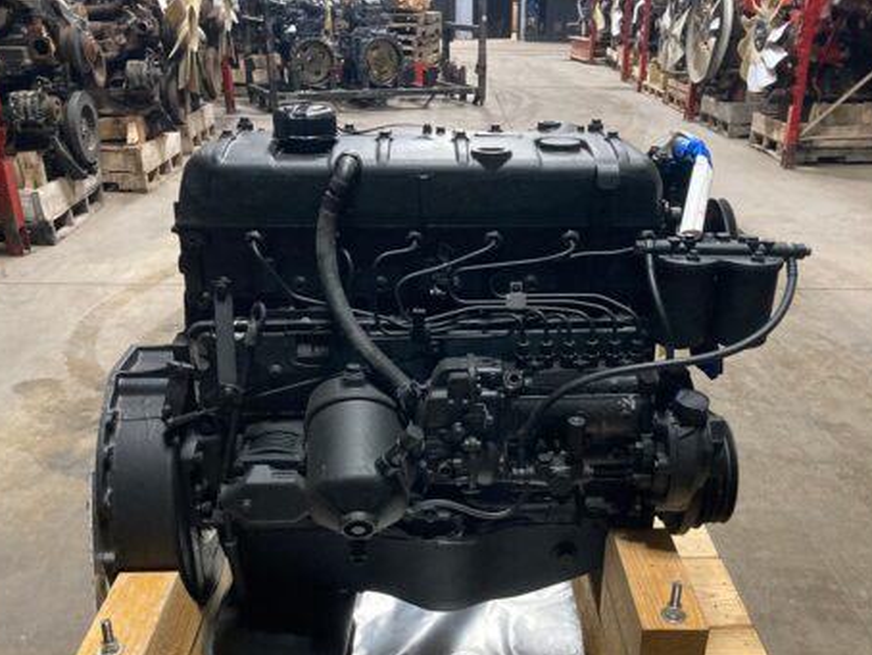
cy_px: 430
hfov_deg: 50.0
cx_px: 490
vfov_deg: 38.3
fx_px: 933
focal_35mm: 37
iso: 320
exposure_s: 1/30
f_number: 1.8
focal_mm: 3.99
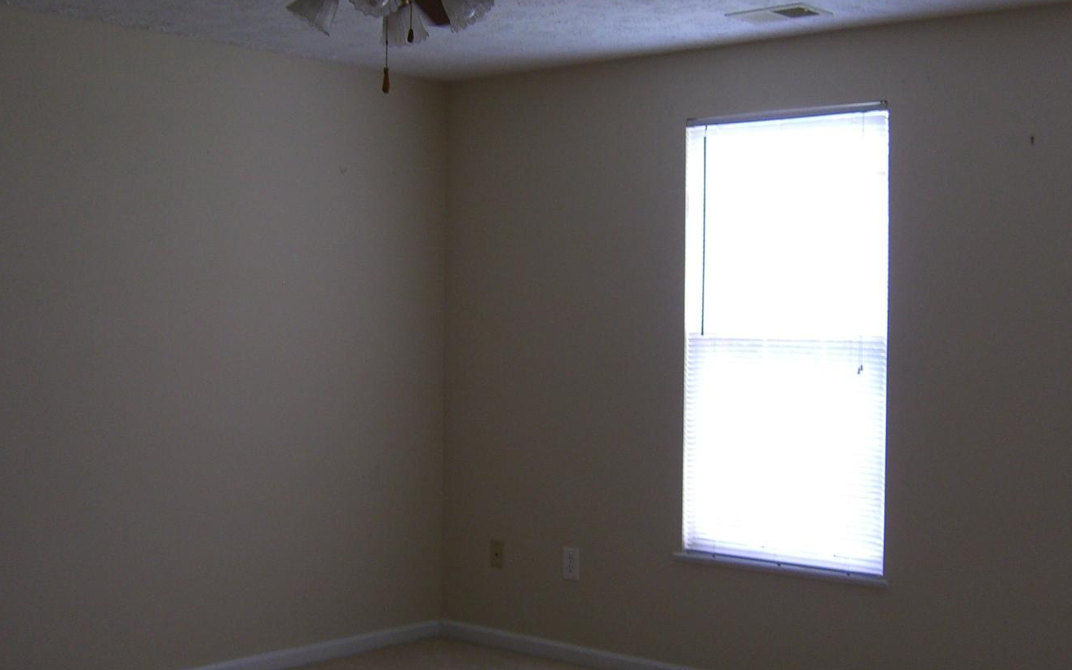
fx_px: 1432
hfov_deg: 41.0
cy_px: 312
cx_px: 579
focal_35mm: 49
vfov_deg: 26.3
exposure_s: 1/80
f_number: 2.8
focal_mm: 7.9
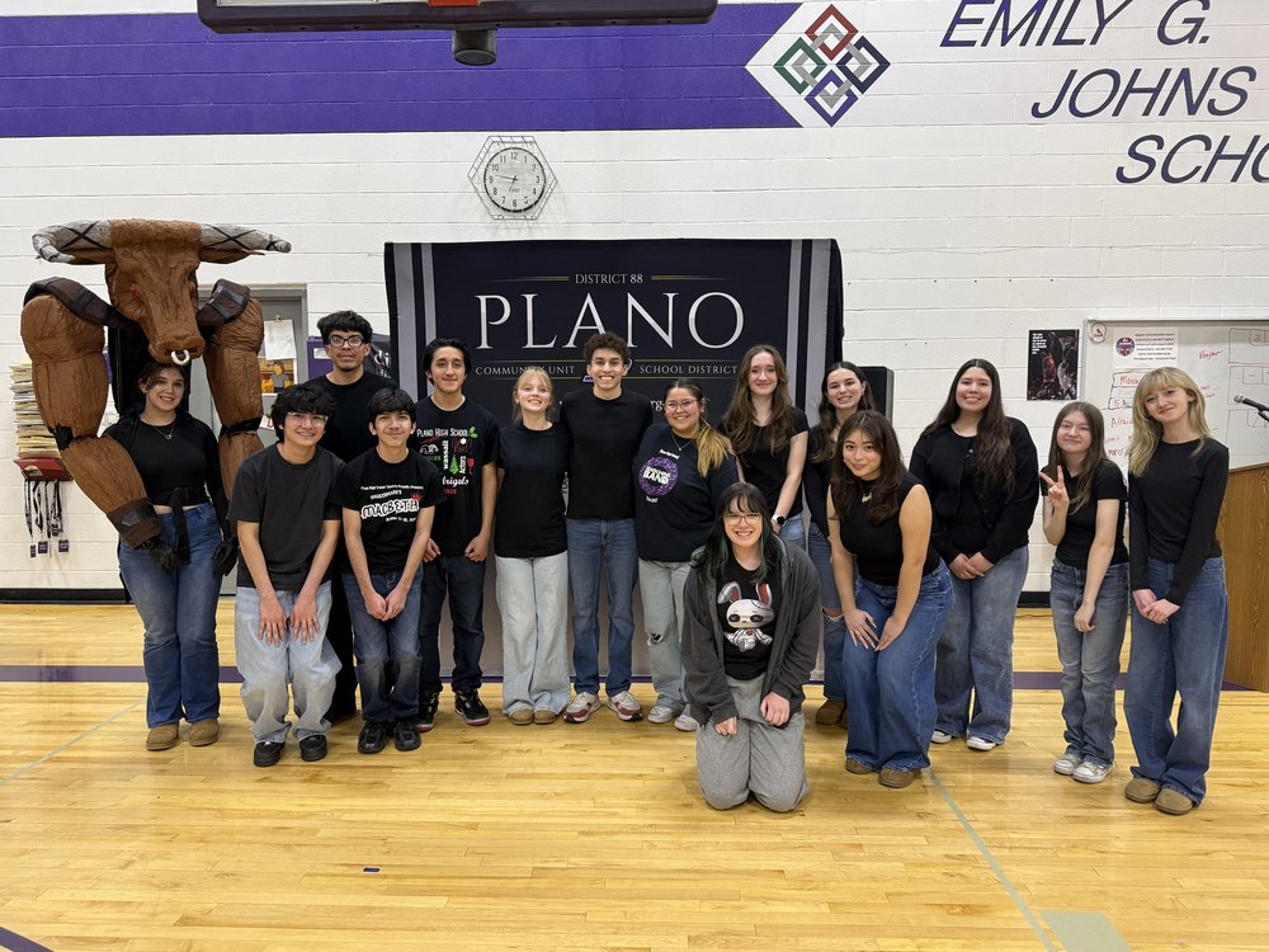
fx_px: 880
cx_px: 634
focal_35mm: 24
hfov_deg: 71.6
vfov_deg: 56.8
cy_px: 476
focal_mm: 6.76
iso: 250
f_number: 1.78
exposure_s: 1/60
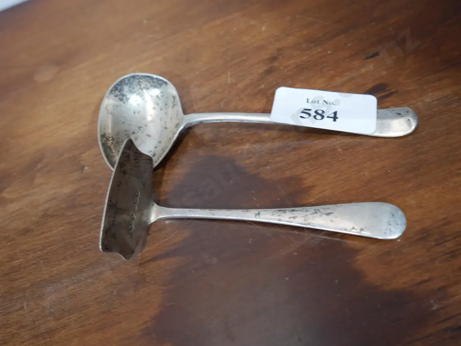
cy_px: 173
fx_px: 533
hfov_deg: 46.8
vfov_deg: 36.0
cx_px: 230
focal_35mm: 40
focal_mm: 20
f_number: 4.5
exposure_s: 1/60
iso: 1000
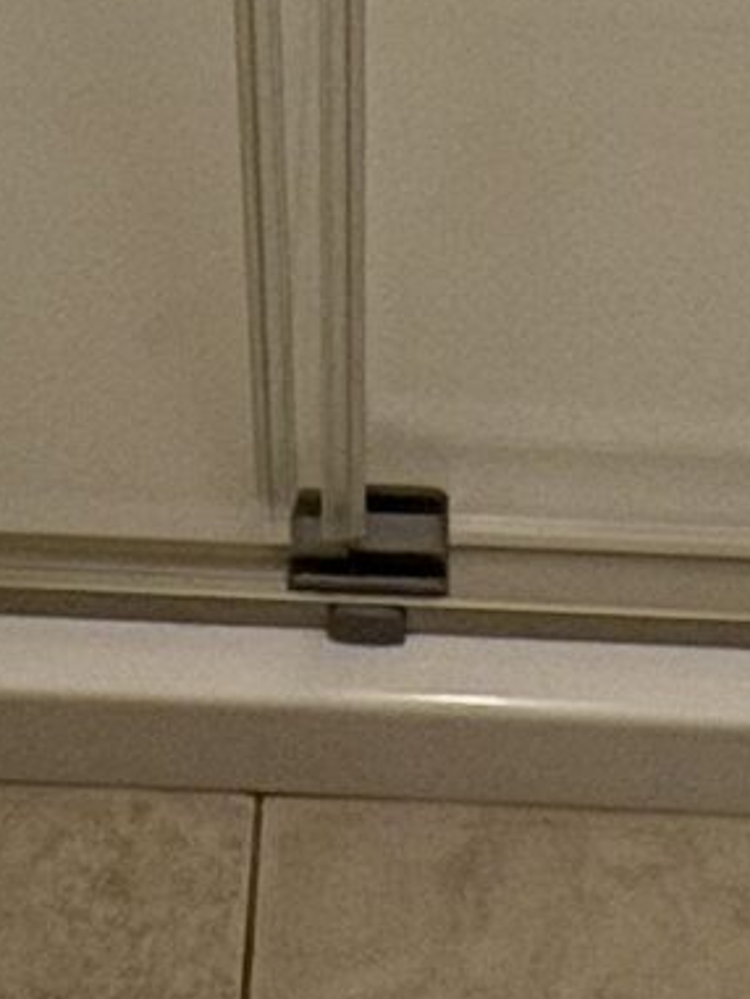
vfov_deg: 12.8
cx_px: 362
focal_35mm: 94
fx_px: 2714
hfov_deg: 15.7
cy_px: -1696
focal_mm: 2.22
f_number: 2.2
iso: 100
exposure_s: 1/99
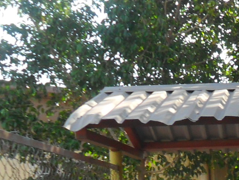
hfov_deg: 16.0
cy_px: 265
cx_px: 362
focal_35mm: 112
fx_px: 773
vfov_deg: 12.6
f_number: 3.5
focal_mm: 4.9
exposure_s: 1/180
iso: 100
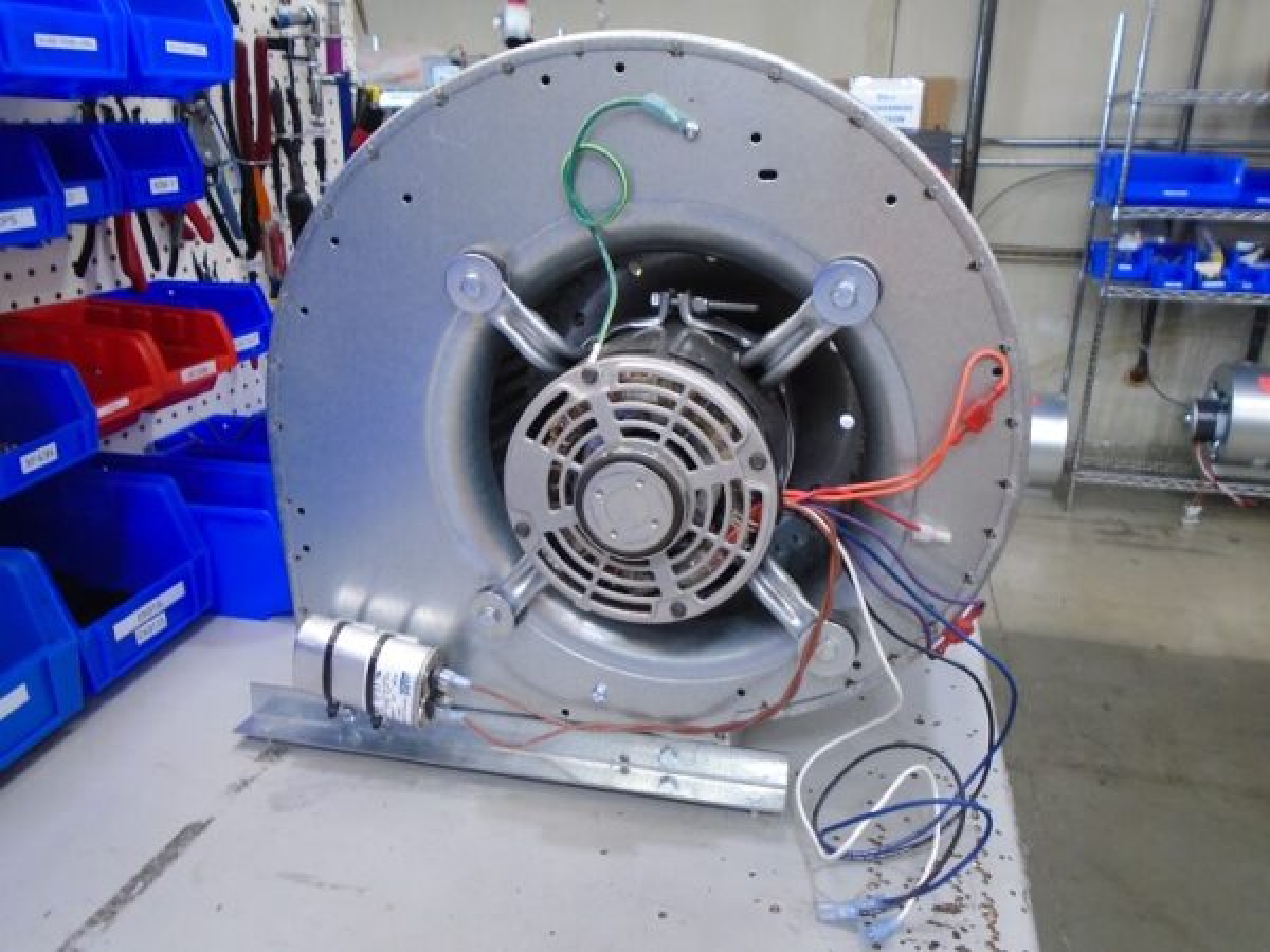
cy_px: 476
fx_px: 954
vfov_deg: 53.1
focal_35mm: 26
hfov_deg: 67.3
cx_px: 635
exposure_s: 1/30
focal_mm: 4.6
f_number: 3.2
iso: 250
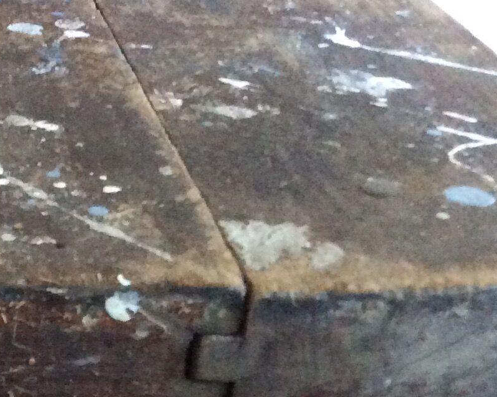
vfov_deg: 14.8
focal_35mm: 101
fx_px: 1486
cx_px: -203
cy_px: 452
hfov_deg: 17.5
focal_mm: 3.3
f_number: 2.4
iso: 320
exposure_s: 1/17
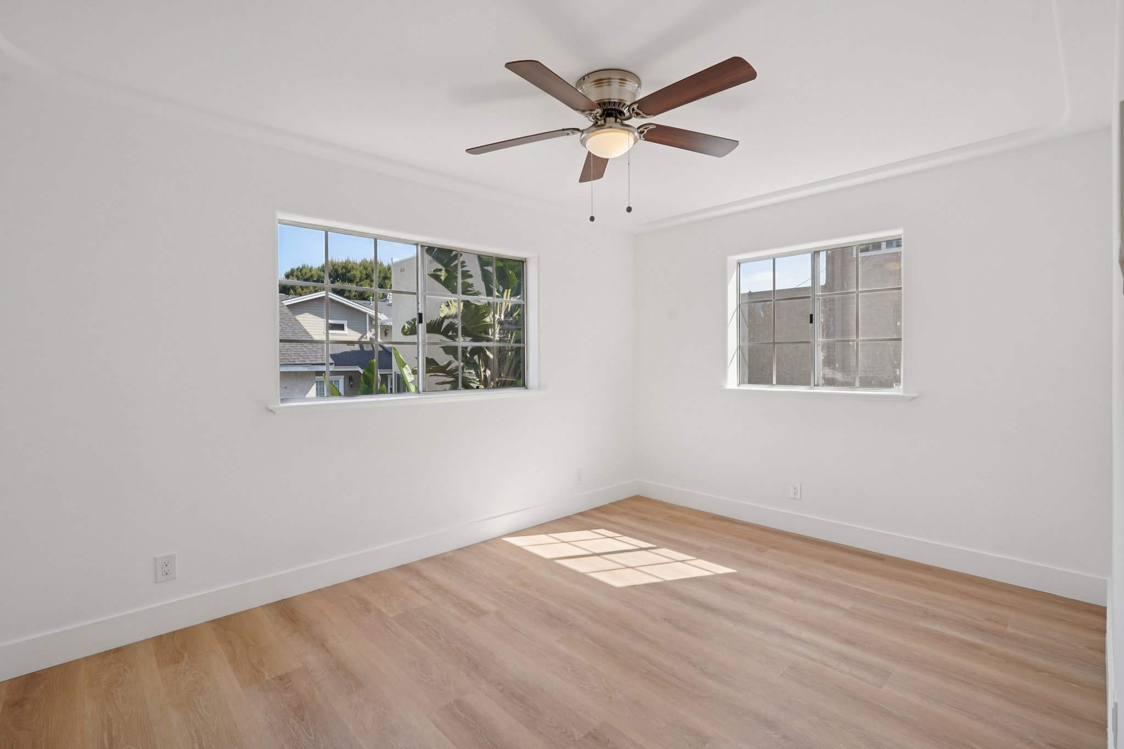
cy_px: 374
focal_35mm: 16
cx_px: 562
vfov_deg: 73.7
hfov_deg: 96.7
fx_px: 499
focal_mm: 16
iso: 400
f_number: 8
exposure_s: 1/320
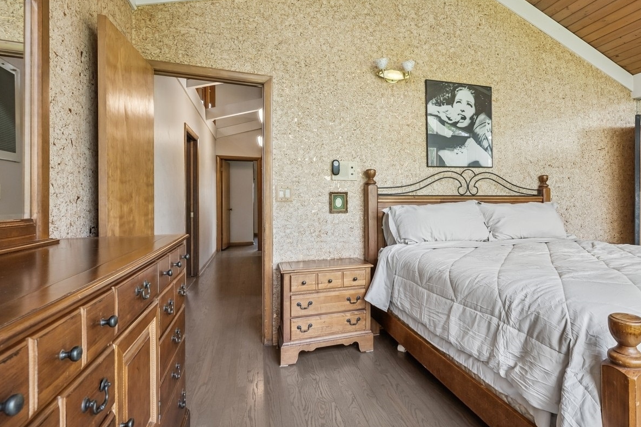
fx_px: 338
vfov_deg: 64.5
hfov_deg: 85.3
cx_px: 399
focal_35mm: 19
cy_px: 205
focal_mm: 14
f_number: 9.5
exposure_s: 1/30
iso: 200
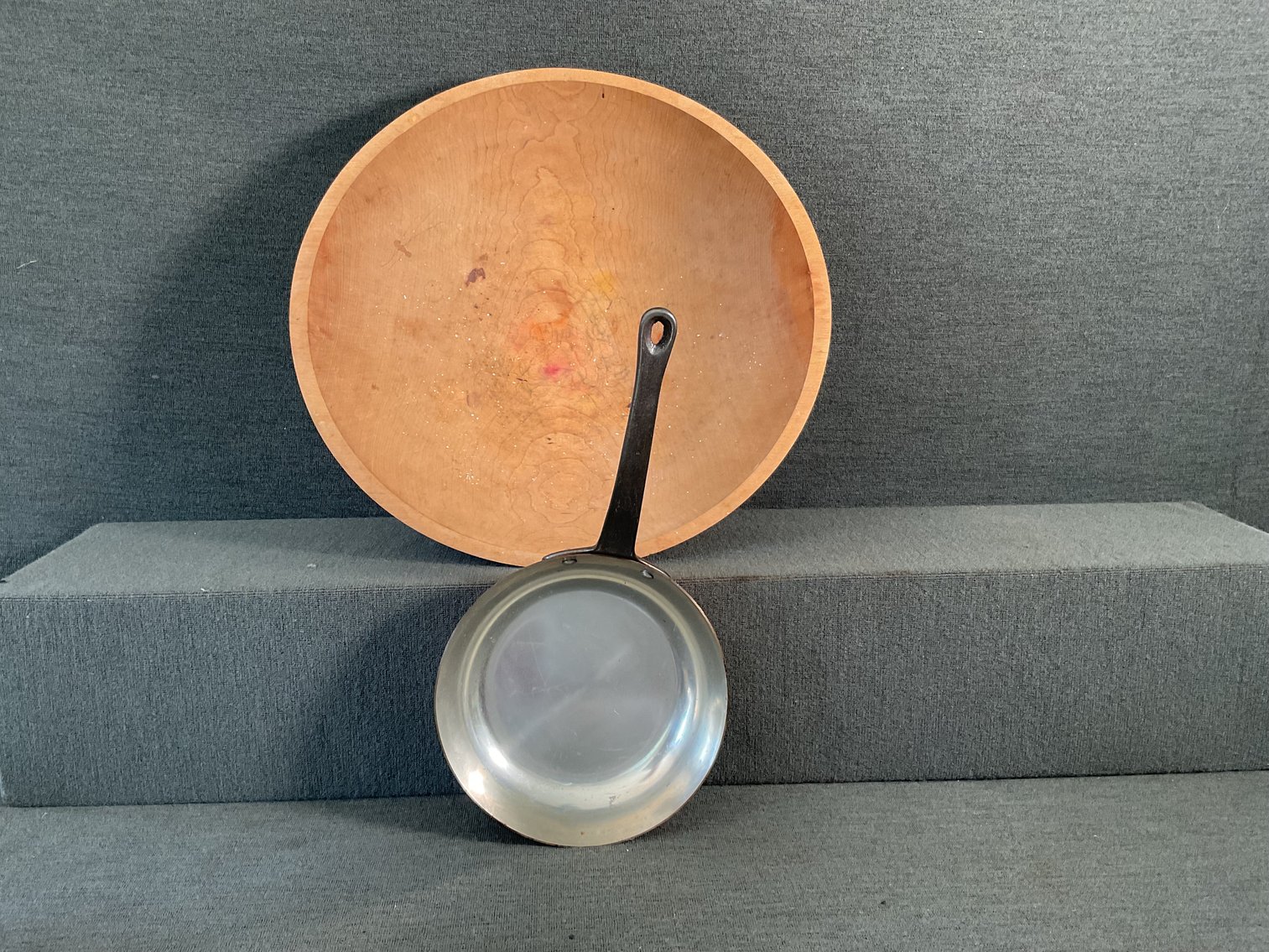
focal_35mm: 29
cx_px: 634
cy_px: 476
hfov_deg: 61.7
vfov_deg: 48.2
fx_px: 1063
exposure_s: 1/60
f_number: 1.8
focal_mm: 3
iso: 100
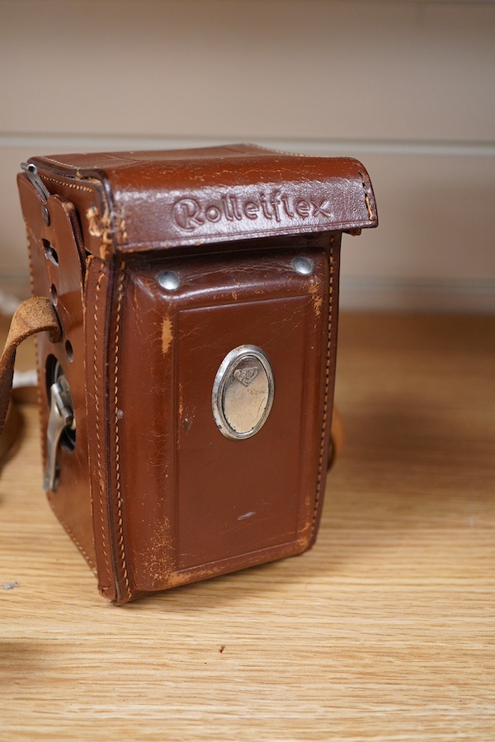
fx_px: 928
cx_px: 248
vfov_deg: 43.6
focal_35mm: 45
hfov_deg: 29.9
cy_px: 371
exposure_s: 1/125
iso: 1250
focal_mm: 30
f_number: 3.5
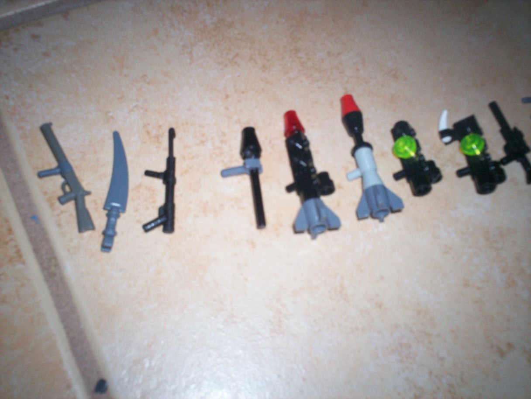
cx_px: 266
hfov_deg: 51.4
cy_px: 200
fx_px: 552
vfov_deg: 39.7
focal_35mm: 36
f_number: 4.5
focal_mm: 6
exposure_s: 1/60
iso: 140
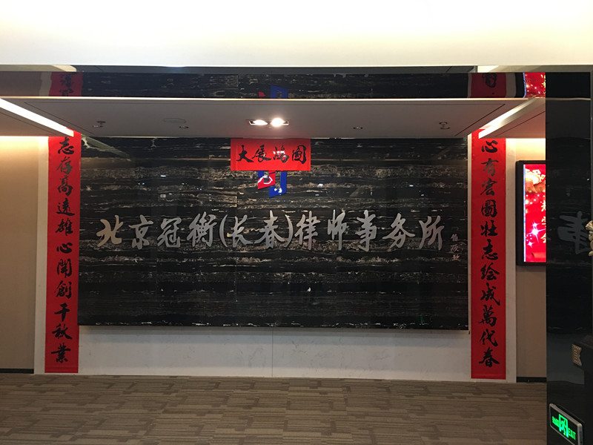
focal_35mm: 29
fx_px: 497
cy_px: 222
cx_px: 296
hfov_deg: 61.7
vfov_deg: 48.2
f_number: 2.2
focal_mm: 4.15
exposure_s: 1/10
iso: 80
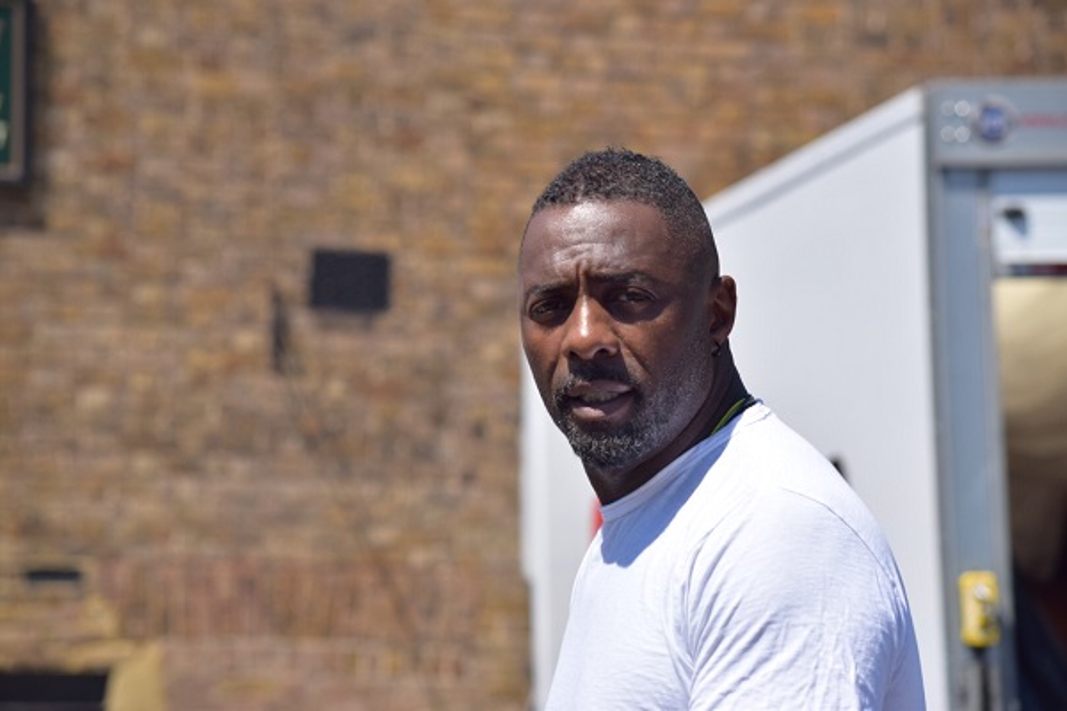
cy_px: 356
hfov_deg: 11.4
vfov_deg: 7.6
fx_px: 5335
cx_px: 534
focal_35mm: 180
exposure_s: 1/1000
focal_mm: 120
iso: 200
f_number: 8
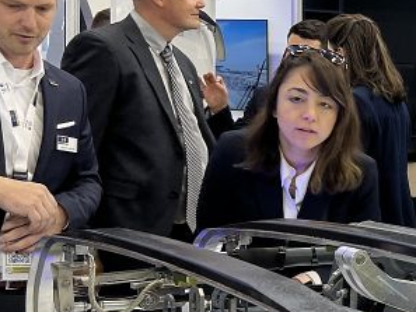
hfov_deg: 25.2
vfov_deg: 20.9
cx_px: 487
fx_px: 842
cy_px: 232
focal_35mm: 70
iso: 40
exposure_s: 1/100
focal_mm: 5.7
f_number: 1.5
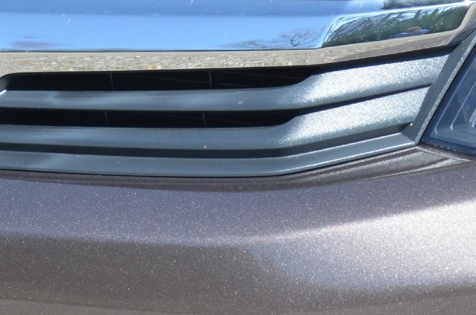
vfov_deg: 2.1
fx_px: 8545
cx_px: 72
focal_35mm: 648
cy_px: -2
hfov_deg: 3.2
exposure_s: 1/1000
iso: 500
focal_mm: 135
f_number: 5.6
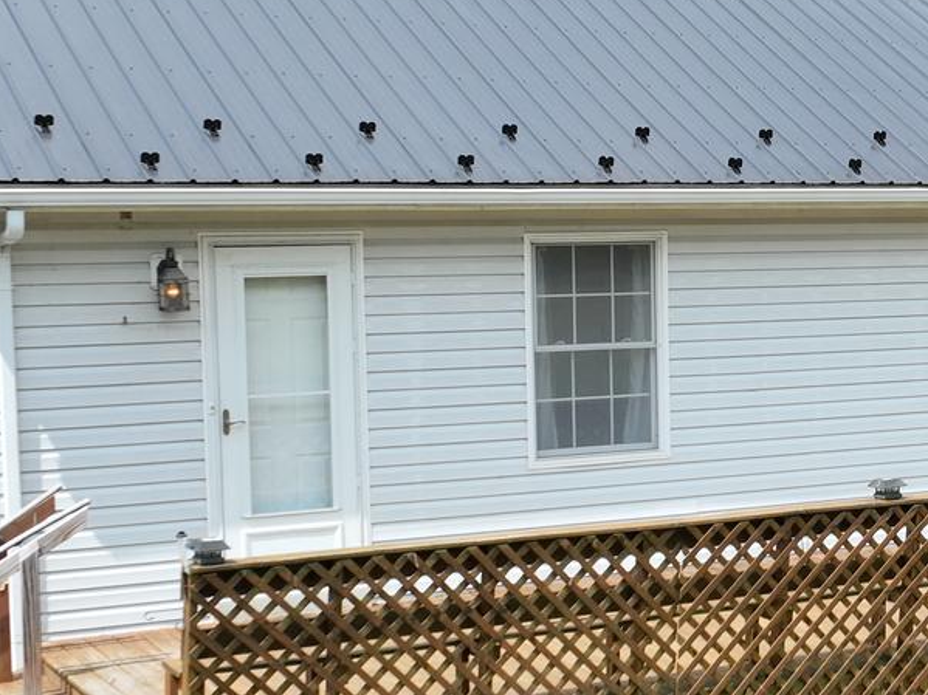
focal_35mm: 82
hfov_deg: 22.8
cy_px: 423
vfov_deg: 18.0
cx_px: 953
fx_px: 2198
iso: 220
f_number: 2.8
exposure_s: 1/1250
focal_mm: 12.29
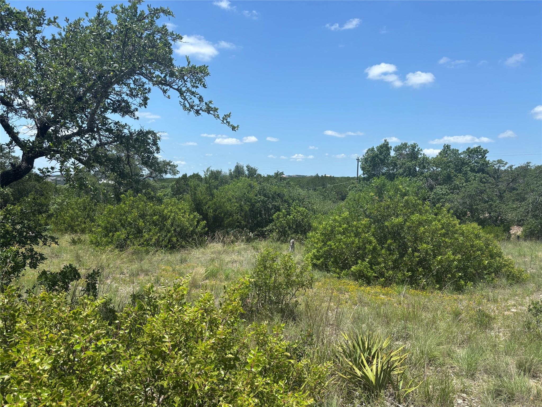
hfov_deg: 67.3
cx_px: 271
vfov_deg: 53.1
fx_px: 407
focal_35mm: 26
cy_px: 204
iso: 50
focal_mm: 5.96
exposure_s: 1/2933
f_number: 1.6
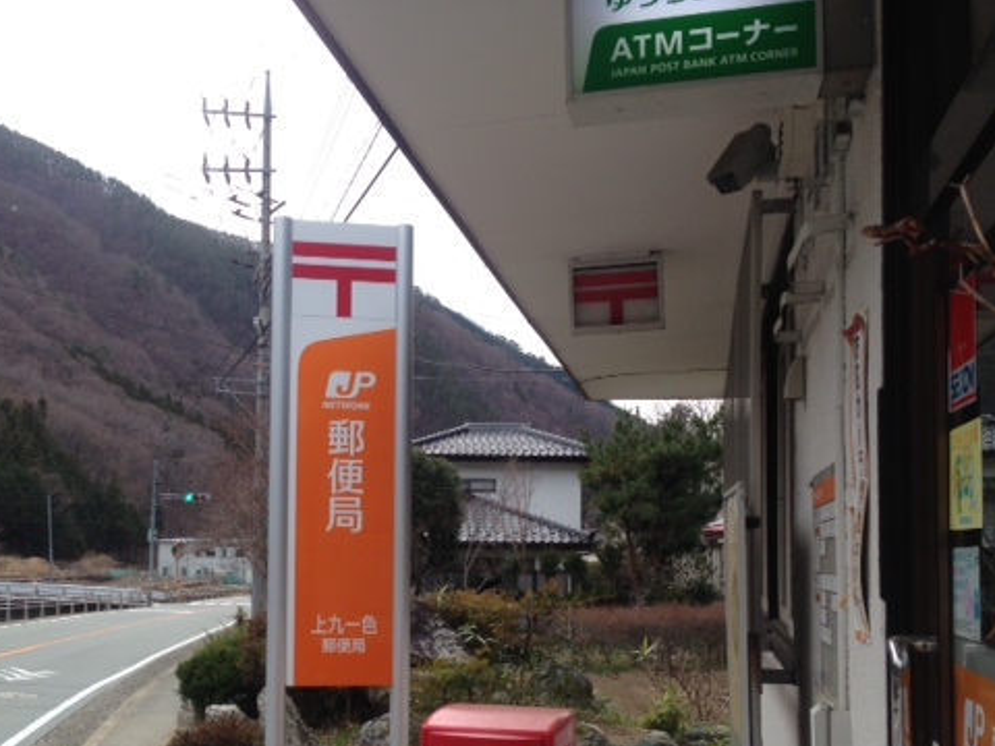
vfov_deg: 32.6
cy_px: 495
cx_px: 386
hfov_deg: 42.7
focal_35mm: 44
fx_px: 1265
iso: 50
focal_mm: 4.13
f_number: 2.4
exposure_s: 1/306
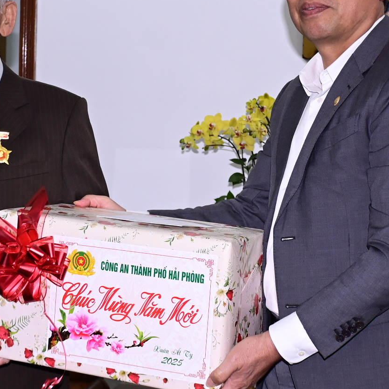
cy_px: 106
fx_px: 1017
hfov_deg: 21.6
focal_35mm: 80
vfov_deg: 21.5
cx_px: 161
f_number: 4
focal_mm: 27
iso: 640
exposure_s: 1/200
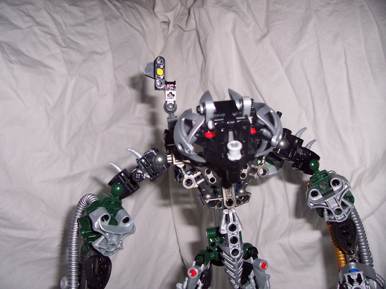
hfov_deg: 54.0
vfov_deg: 41.8
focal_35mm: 34
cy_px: 144
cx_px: 193
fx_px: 379
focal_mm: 5.6
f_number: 2.7
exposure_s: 1/60
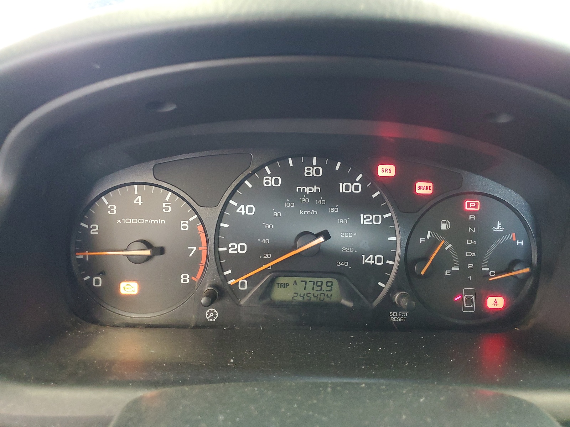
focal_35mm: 26
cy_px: 214
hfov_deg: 67.3
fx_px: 428
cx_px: 285
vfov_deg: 53.1
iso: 288
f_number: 1.5
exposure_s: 1/24
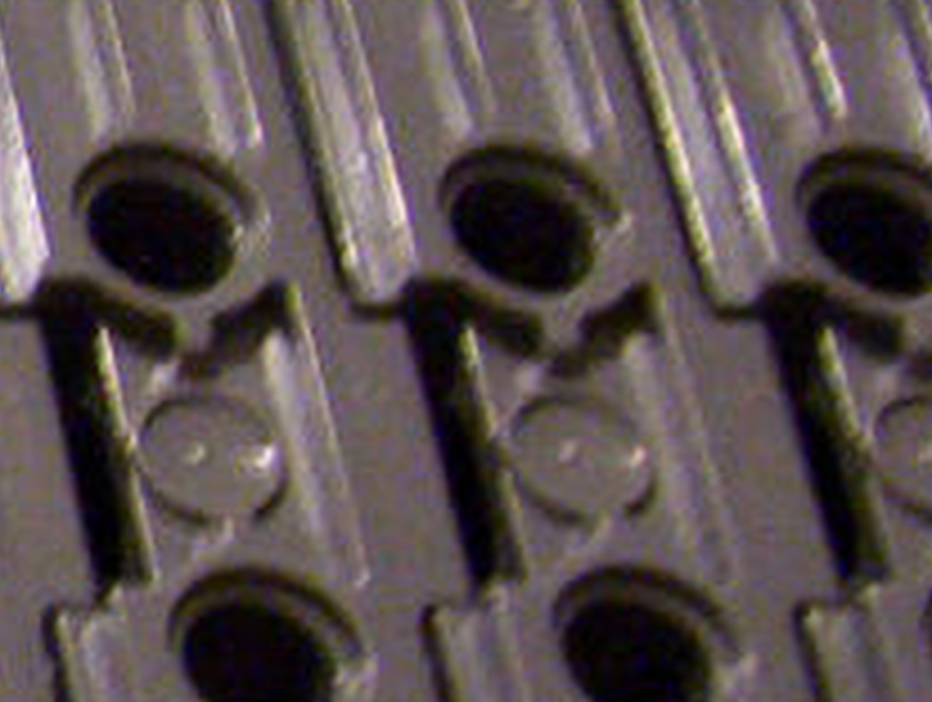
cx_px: -1589
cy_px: 468
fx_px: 6392
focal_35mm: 237
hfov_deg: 7.6
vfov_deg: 6.3
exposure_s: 1/11.5
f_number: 2.73
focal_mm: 5.77
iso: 200
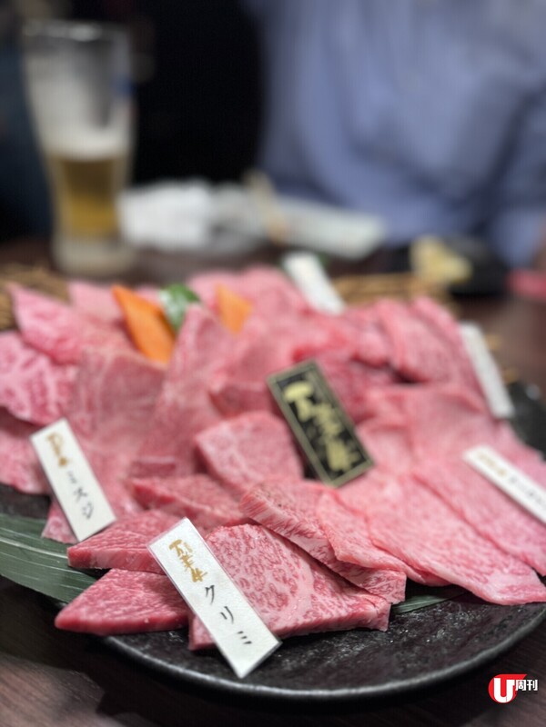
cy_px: 364
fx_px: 505
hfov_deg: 56.8
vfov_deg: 71.6
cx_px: 273
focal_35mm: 24
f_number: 1.78
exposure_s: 1/120
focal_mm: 6.86
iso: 160
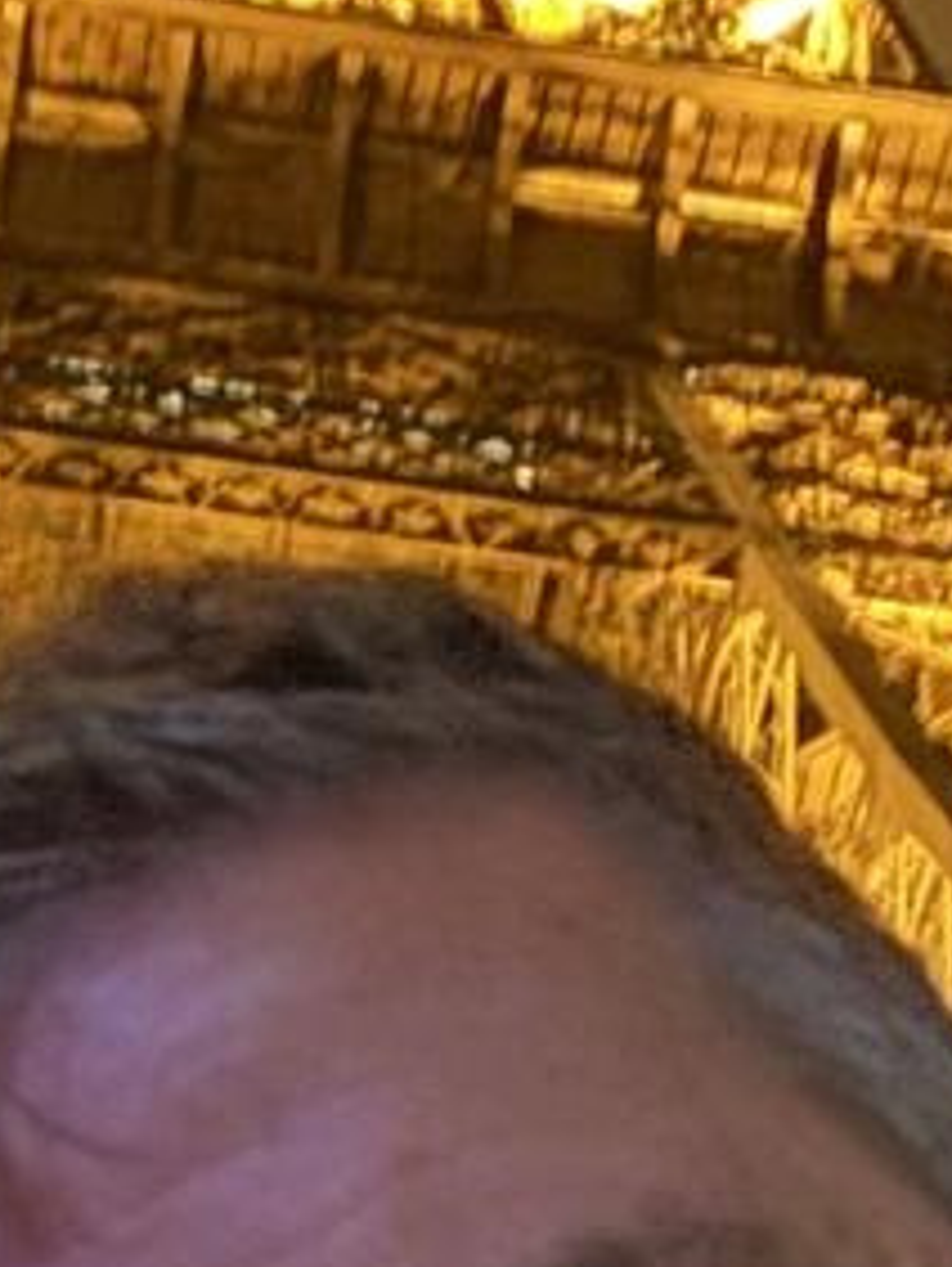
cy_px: 1116
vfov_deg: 11.5
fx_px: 6224
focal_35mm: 170
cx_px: 45
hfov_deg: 8.7
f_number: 1.9
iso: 1000
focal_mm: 2.69
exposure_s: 1/8
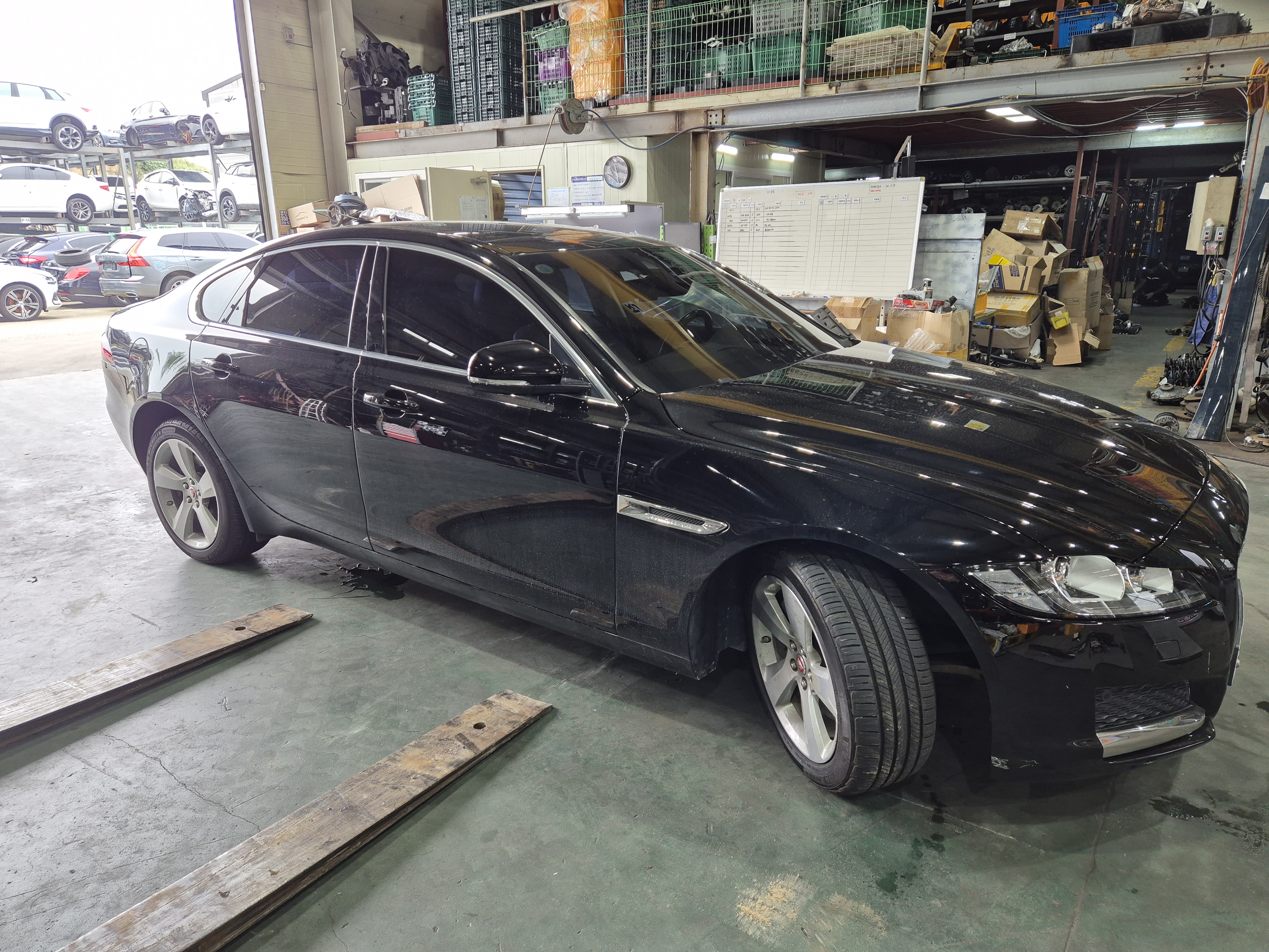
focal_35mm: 23
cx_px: 634
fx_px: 843
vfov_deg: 58.9
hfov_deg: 73.9
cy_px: 476
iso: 125
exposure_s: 1/120
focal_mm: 5.4
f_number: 1.8
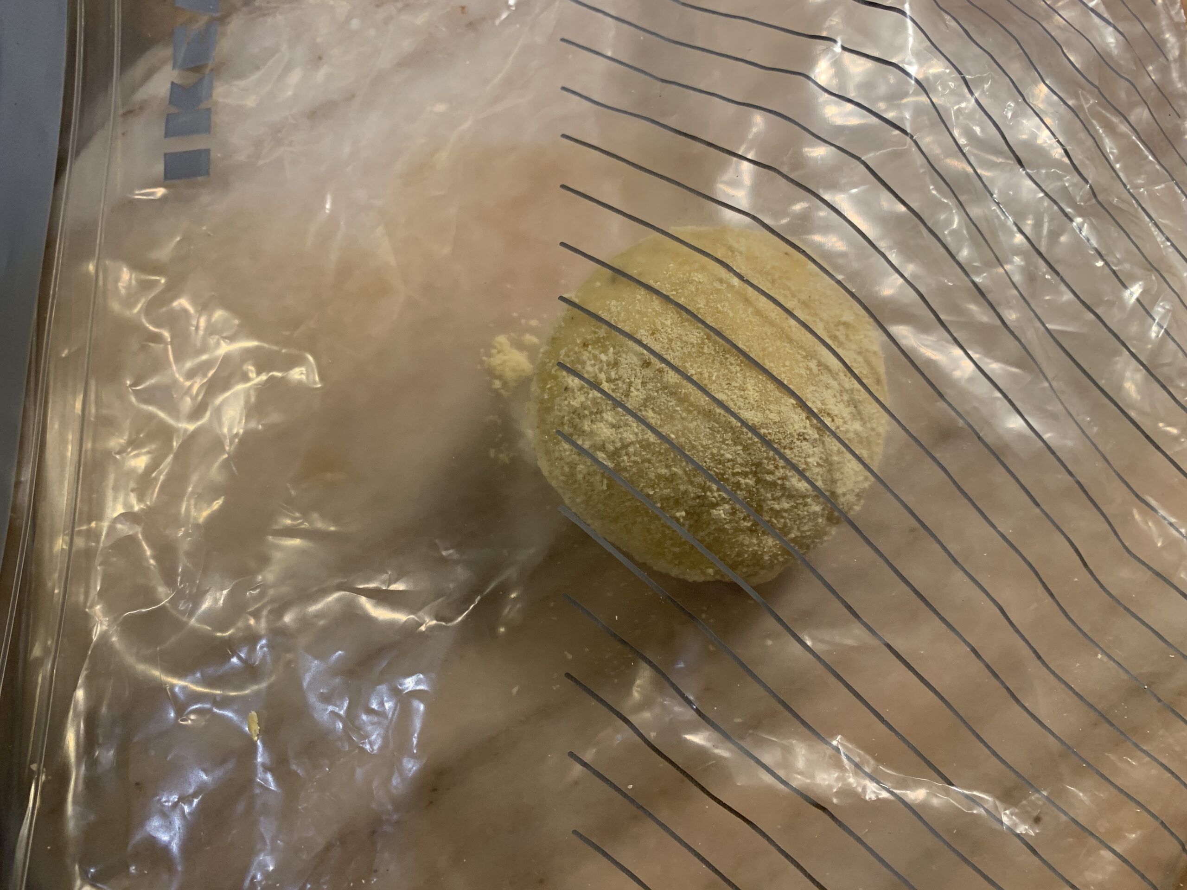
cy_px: 445
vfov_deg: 53.1
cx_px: 594
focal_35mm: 26
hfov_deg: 67.3
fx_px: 892
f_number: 1.8
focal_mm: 4.25
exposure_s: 1/50
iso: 100
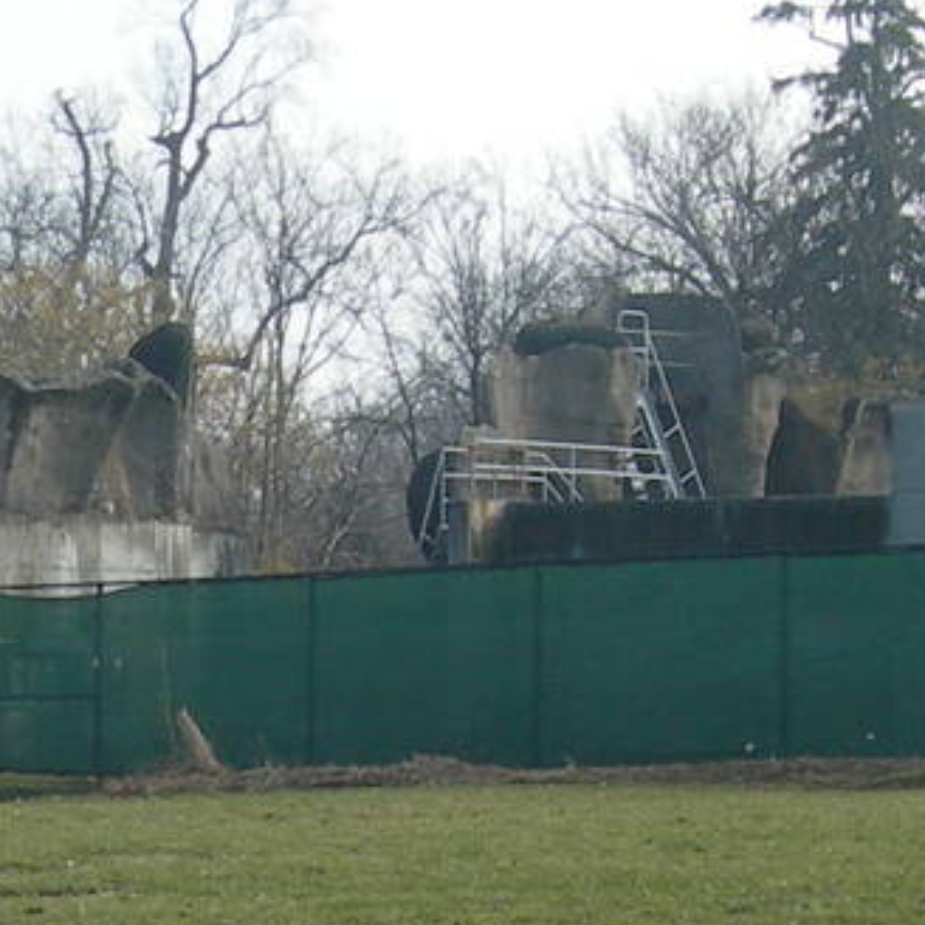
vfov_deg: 10.5
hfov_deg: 10.5
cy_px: 1100
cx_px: -183
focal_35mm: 164
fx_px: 4958
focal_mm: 7.8
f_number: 4.8
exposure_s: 1/237
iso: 50
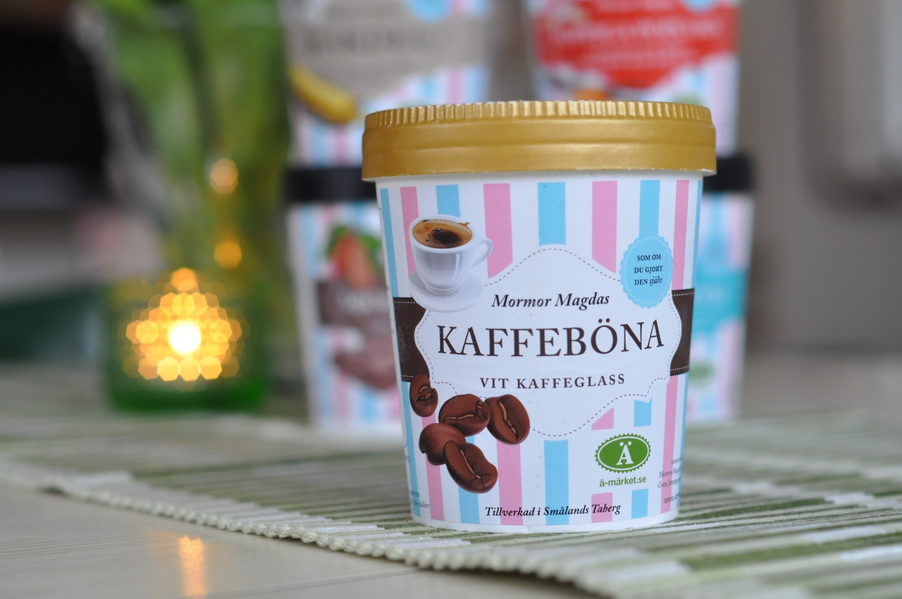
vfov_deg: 18.1
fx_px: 1877
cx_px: 451
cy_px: 300
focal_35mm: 75
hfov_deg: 27.0
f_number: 4
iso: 800
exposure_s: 1/60
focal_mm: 50
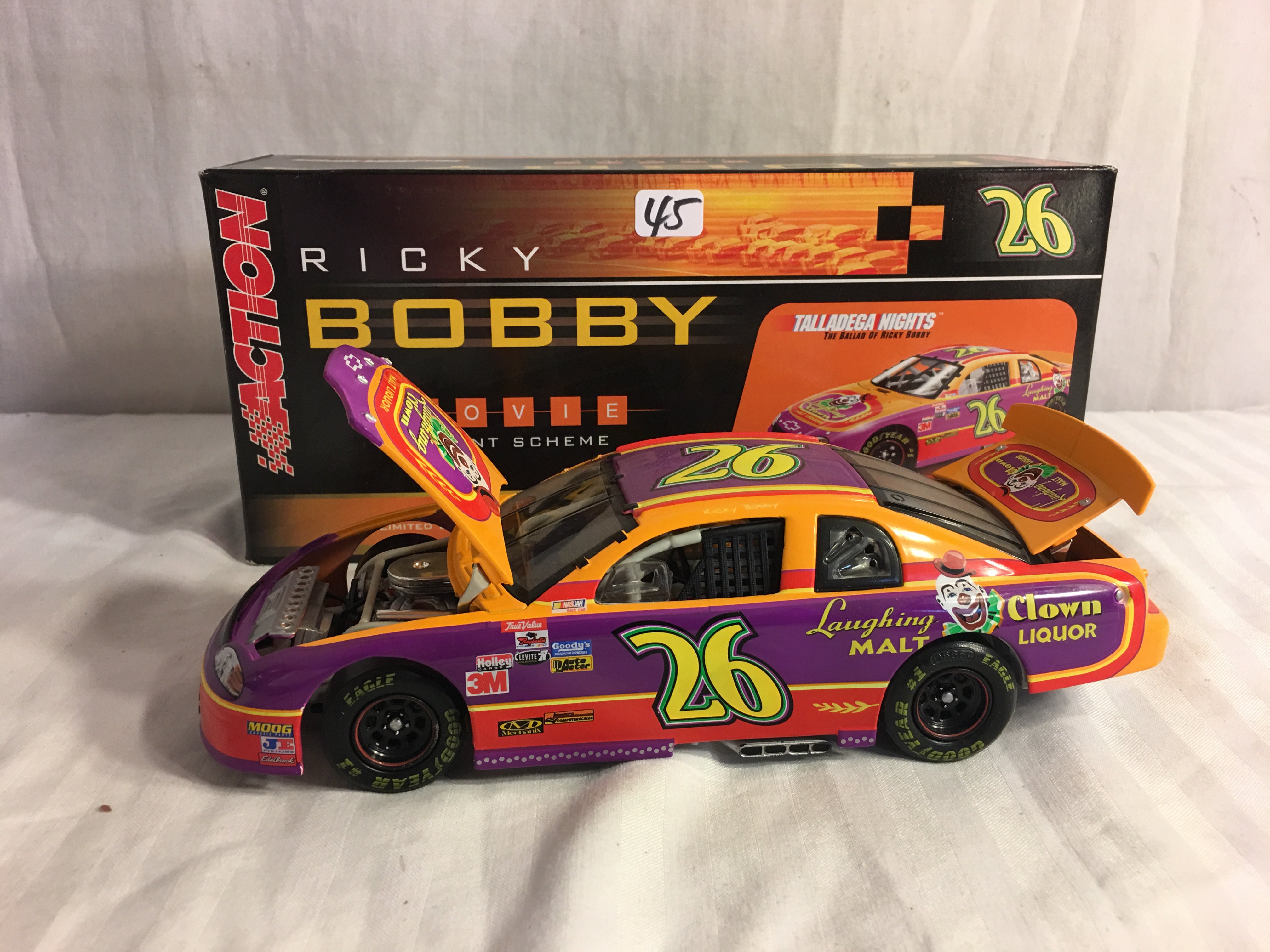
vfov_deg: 48.2
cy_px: 476
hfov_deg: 61.7
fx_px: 1064
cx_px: 635
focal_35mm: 29
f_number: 2.2
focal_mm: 4.15
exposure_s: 1/30
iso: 40
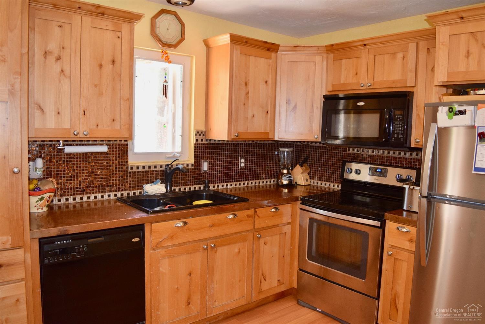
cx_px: 242
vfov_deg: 47.9
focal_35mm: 27
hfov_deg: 67.4
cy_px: 162
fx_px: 364
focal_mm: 18
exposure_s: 1/60
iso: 800
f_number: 4
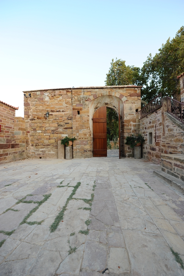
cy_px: 138
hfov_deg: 81.1
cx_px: 92
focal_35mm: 14
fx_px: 108
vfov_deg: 104.3
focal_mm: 14
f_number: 5.6
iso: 400
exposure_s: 1/125
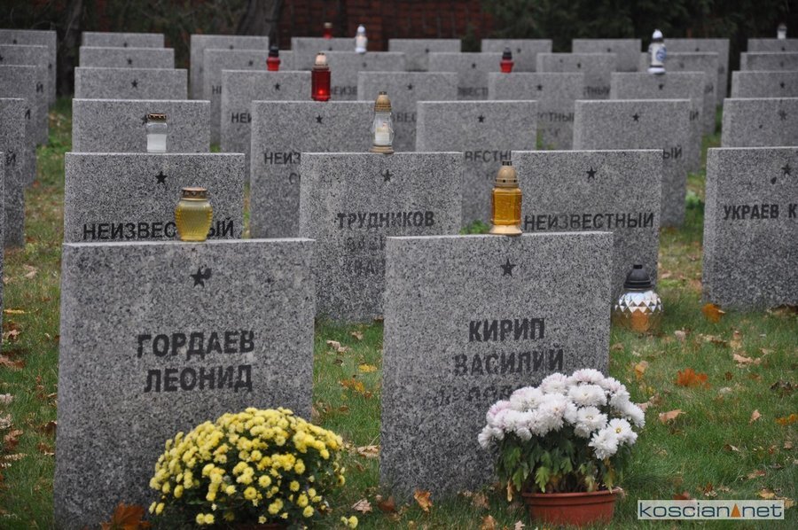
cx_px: 399
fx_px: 3487
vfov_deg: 8.7
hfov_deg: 13.1
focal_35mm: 158
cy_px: 265
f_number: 5.6
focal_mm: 105
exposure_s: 1/250
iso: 500
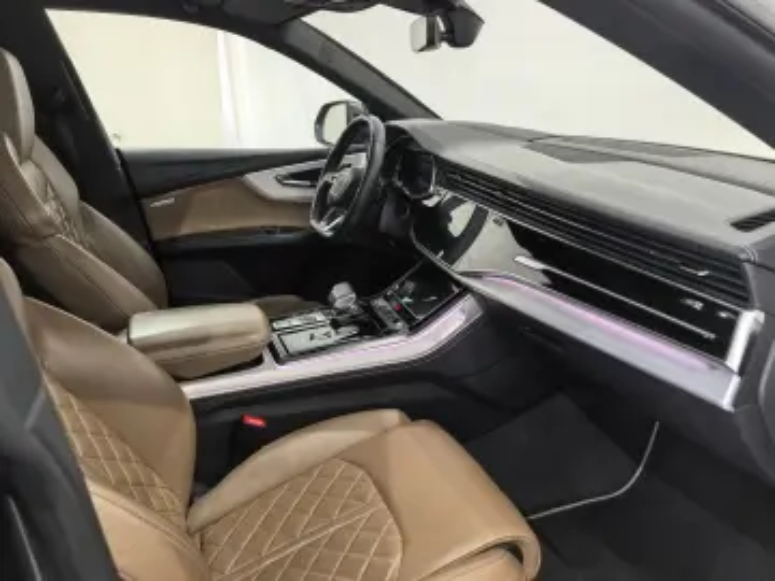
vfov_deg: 51.4
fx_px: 604
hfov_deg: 65.3
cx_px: 388
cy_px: 290
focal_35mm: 27
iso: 320
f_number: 1.4
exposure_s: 1/50
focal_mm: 6.98
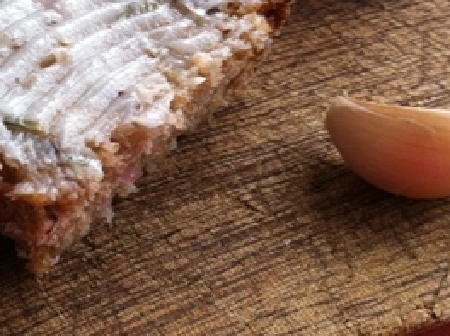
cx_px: -172
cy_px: 172
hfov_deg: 17.2
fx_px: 1375
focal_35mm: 106
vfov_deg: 13.9
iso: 80
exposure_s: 1/24
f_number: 2.8
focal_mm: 3.85
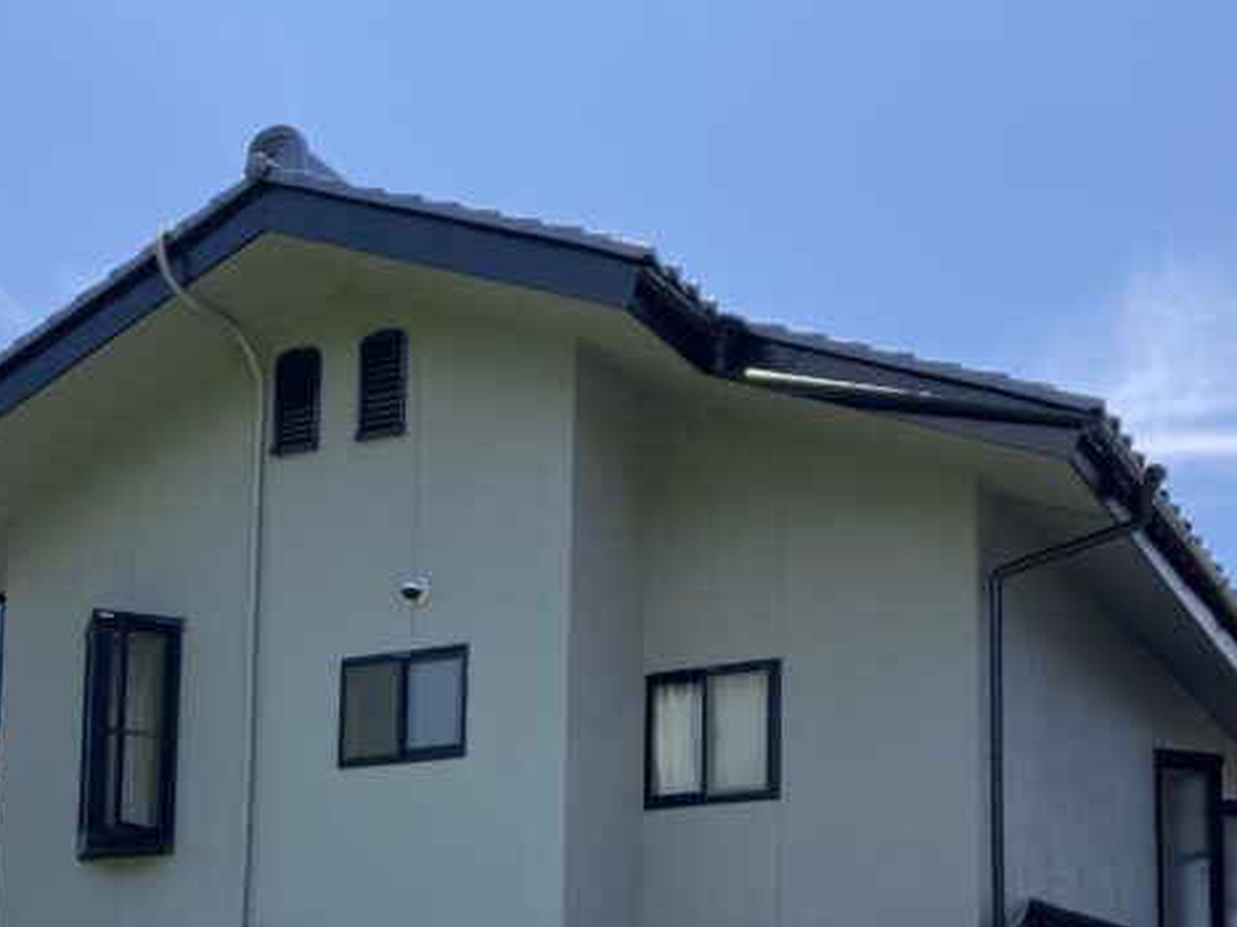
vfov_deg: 23.3
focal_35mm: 60
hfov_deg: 32.0
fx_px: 2144
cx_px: 464
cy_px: 948
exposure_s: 1/1600
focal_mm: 3.99
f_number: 1.8
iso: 20
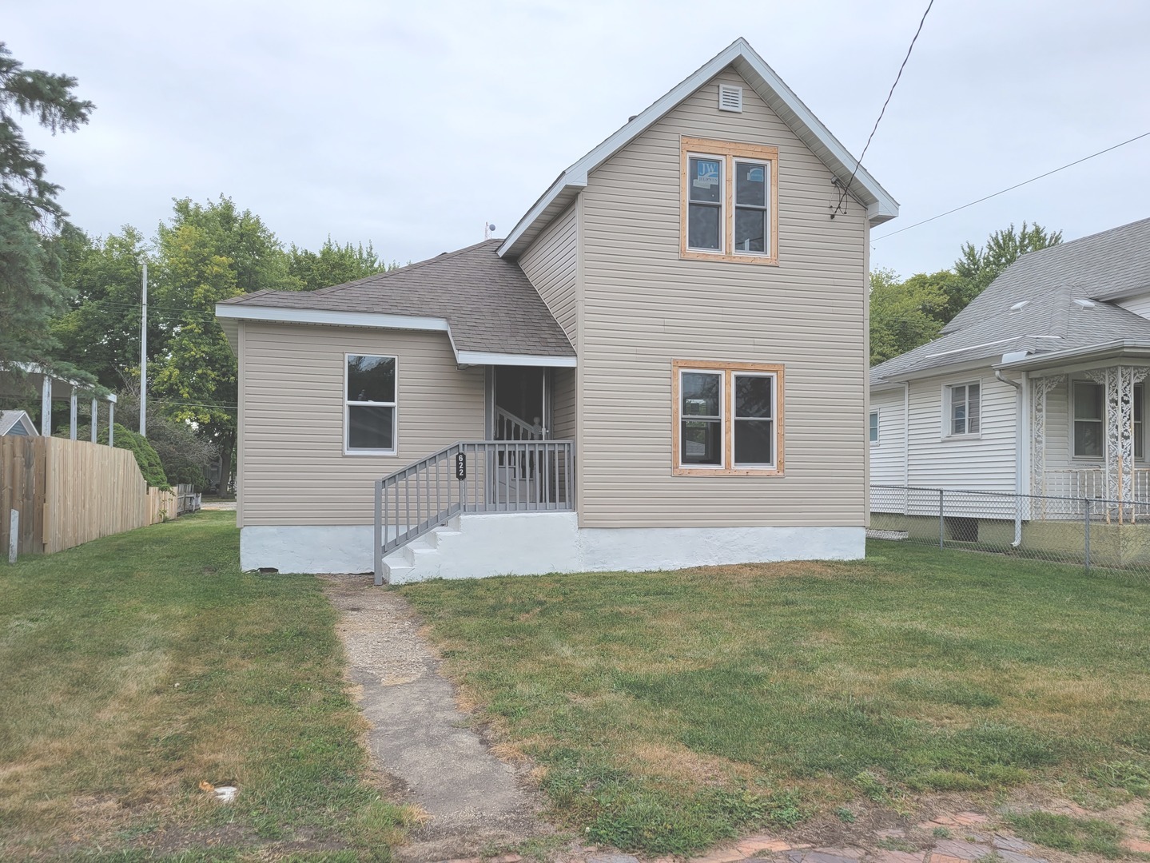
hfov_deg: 67.3
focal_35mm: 26
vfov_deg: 53.1
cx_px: 575
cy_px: 432
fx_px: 864
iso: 40
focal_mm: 5.4
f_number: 1.8
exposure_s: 1/641
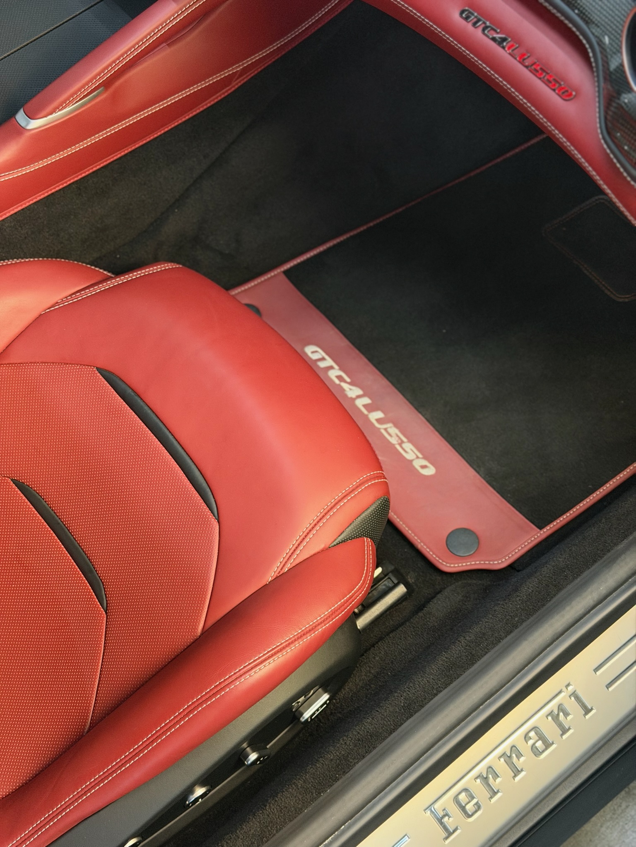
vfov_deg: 39.7
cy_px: 424
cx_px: 318
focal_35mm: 48
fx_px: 1176
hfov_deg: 30.3
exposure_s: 1/25
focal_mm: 6.76
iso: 640
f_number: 1.78
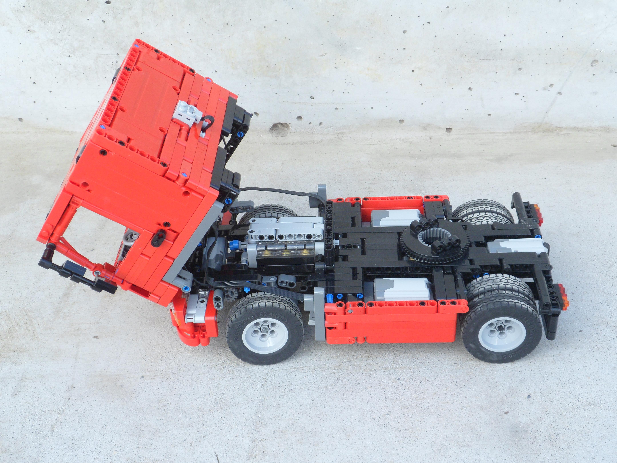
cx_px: 308
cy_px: 232
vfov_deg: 28.0
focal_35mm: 52
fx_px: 927
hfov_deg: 36.8
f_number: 4.3
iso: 100
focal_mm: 8.1
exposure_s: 1/125
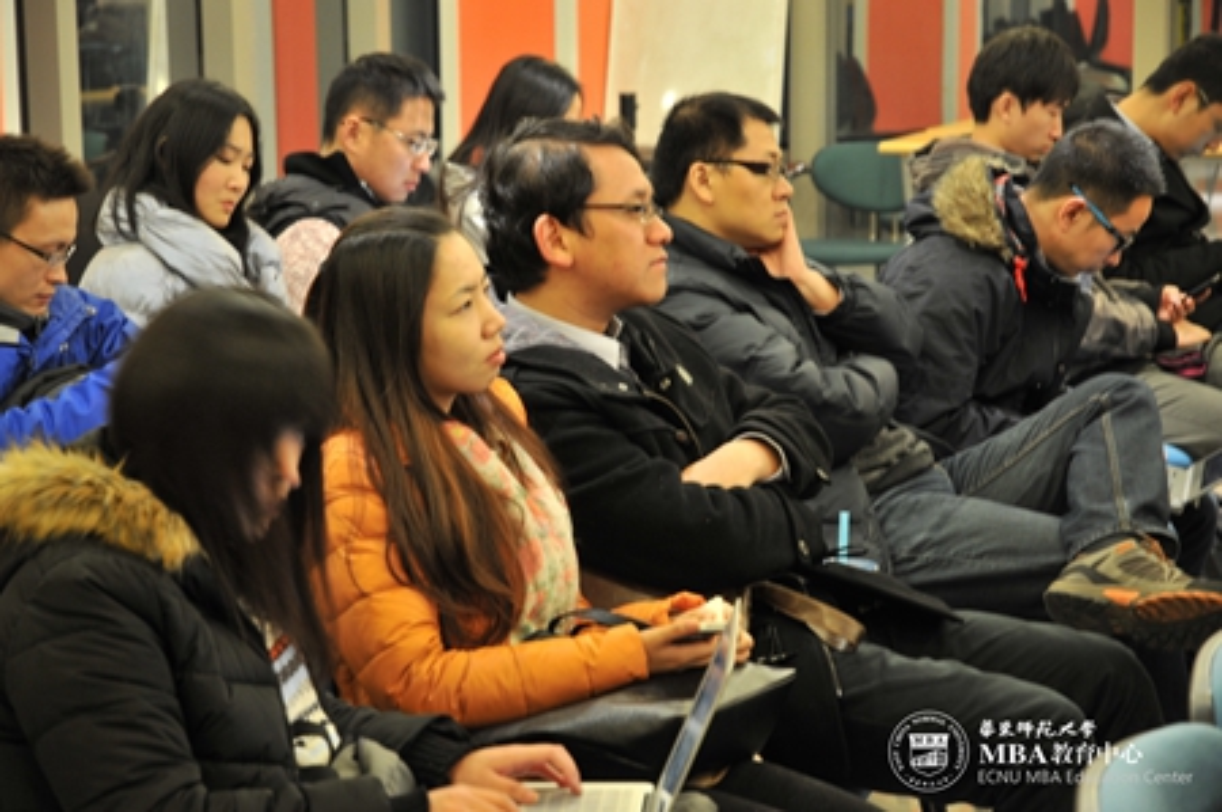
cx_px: 611
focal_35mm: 105
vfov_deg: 13.0
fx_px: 3560
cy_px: 406
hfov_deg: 19.5
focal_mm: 70
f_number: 4.5
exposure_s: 1/8
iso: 400
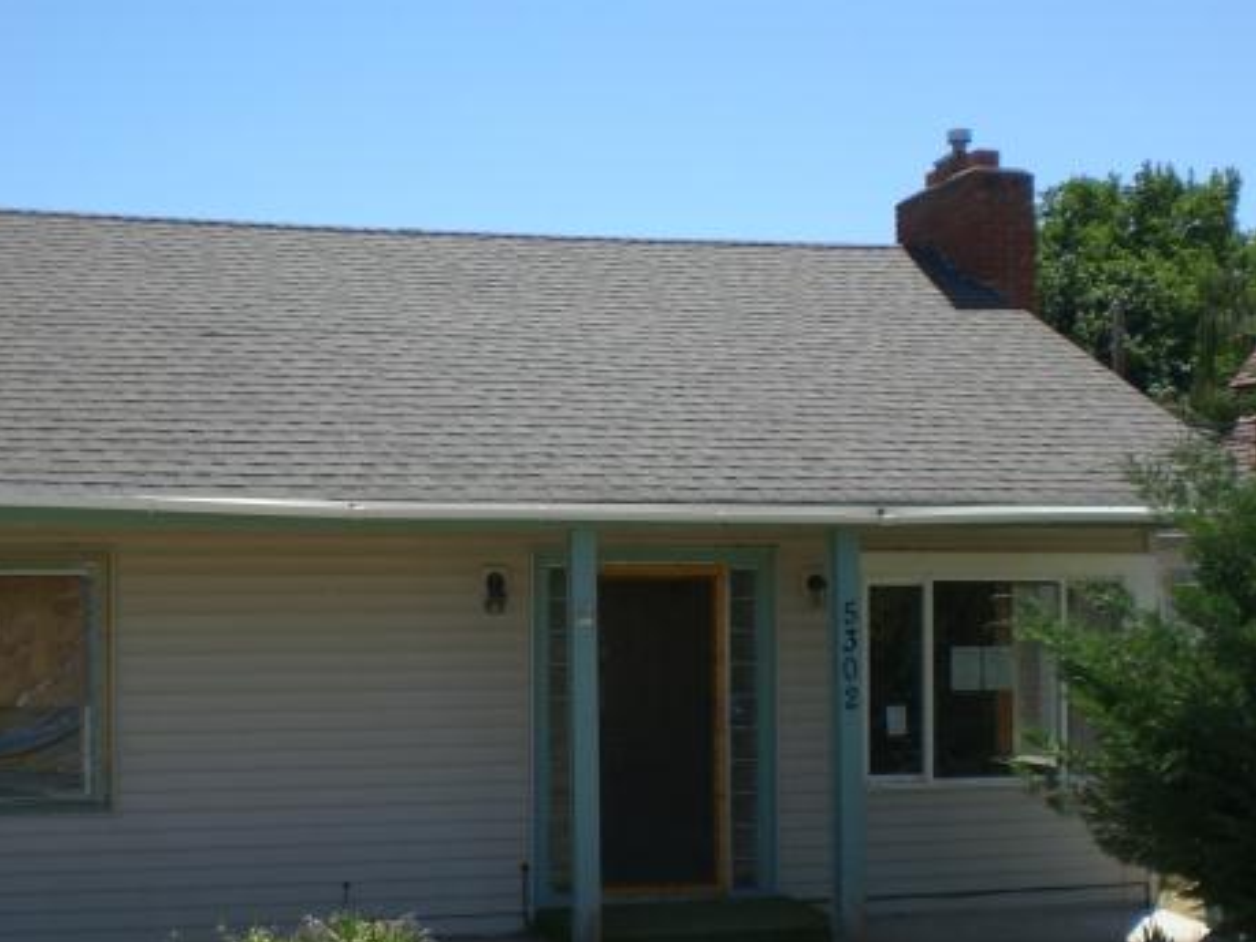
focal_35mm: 53
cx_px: 517
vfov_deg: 27.4
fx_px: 1923
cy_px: 597
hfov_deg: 36.1
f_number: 4.4
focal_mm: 6.3
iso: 50
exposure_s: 1/400
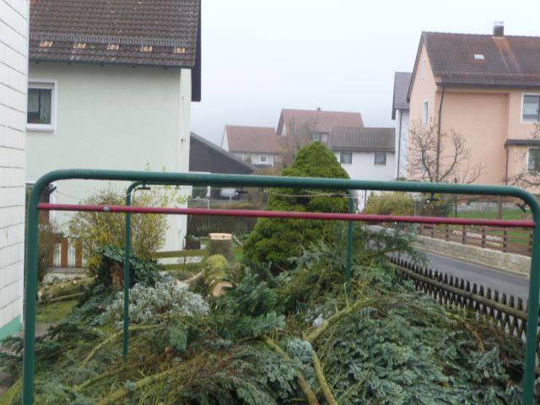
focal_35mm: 62
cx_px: 270
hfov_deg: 31.2
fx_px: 967
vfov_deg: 23.7
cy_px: 202
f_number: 4.5
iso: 100
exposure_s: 1/80
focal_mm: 10.5
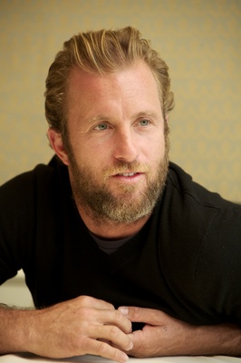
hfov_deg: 9.4
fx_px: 1458
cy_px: 182
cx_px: 120
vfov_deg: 14.2
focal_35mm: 145
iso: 800
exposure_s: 1/60
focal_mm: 145
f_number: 5.6
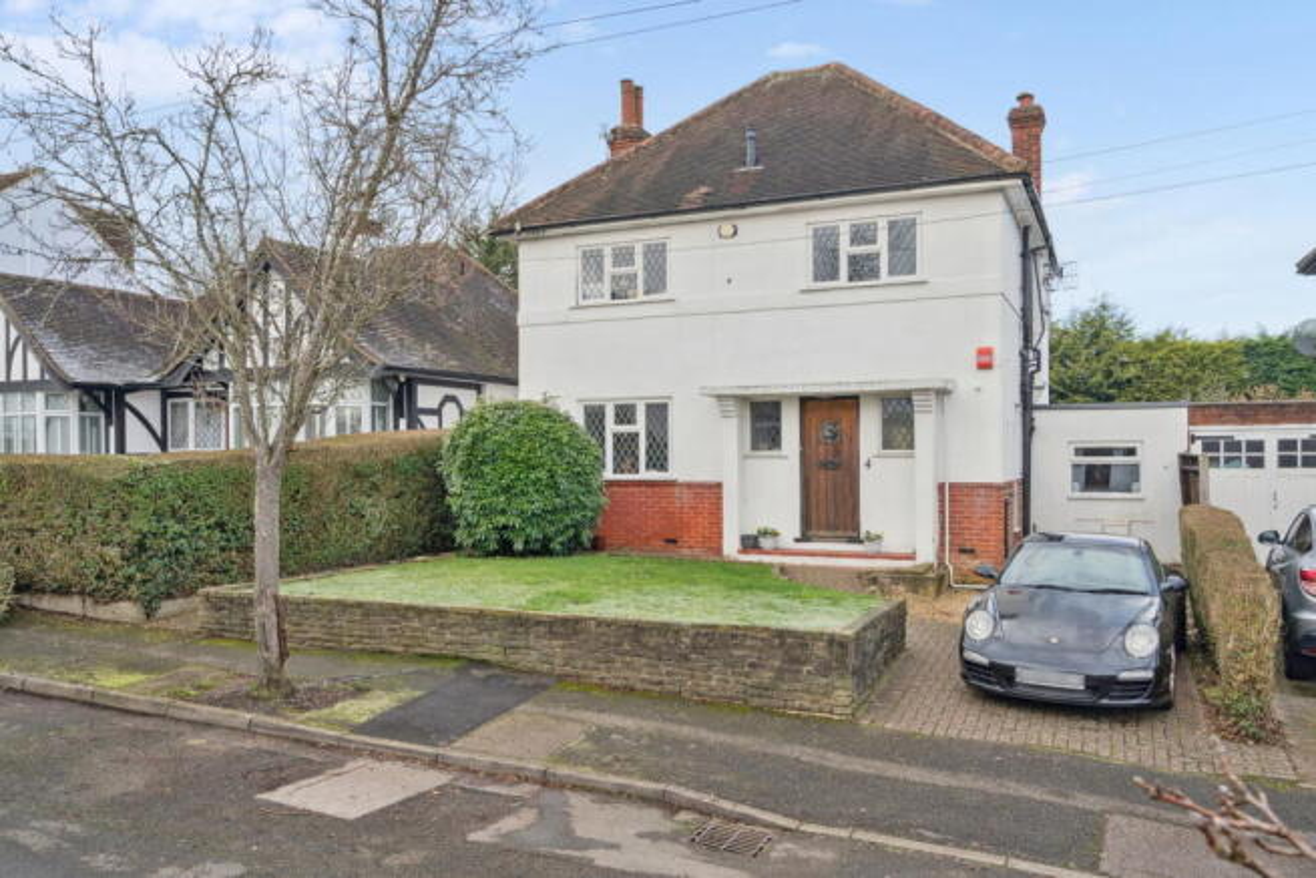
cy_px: 439
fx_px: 987
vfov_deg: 48.0
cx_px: 658
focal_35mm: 27
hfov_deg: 67.4
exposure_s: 1/100
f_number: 10
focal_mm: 27
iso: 640
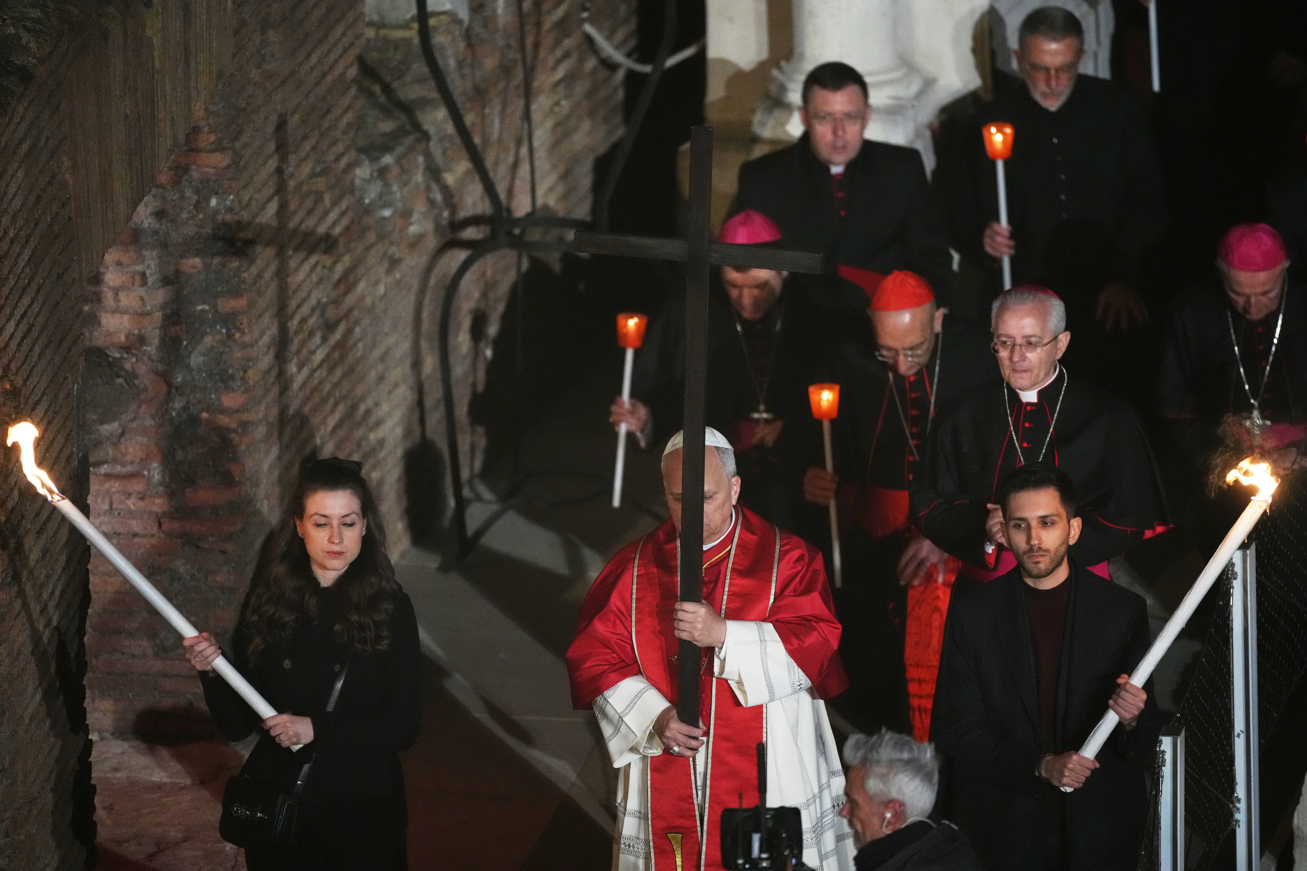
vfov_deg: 2.3
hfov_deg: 3.4
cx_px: 654
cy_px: 436
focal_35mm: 600
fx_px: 21782
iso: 6400
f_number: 4
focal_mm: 600
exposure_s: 1/200
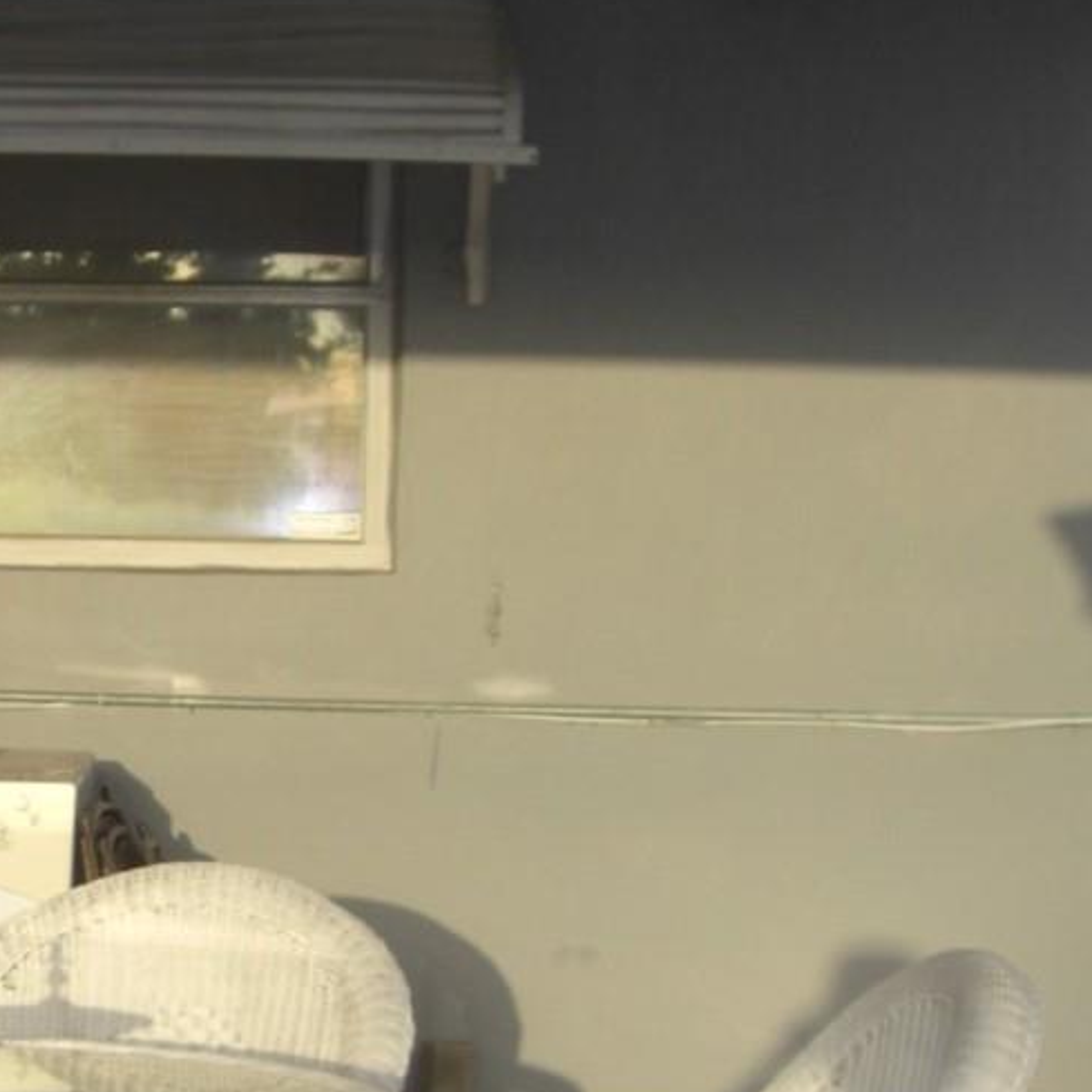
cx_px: -45
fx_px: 3926
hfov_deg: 15.5
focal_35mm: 110
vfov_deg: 15.8
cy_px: 773
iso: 80
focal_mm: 7.9
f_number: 4
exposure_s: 1/250
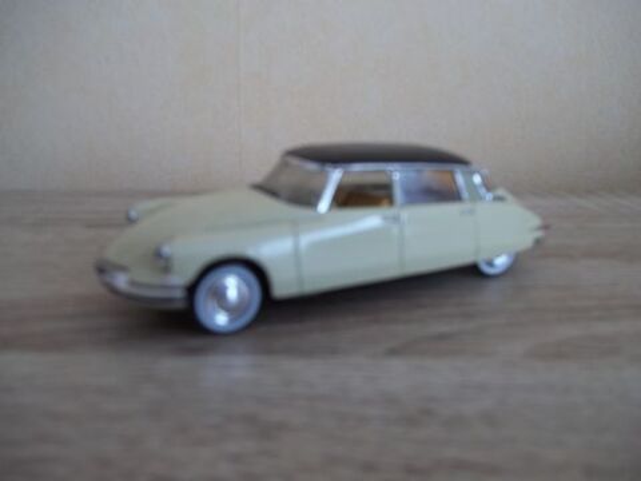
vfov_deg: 44.2
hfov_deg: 56.8
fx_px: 593
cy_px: 240
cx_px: 320
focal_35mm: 32
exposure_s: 1/40
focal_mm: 5.7
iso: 64
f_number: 2.9
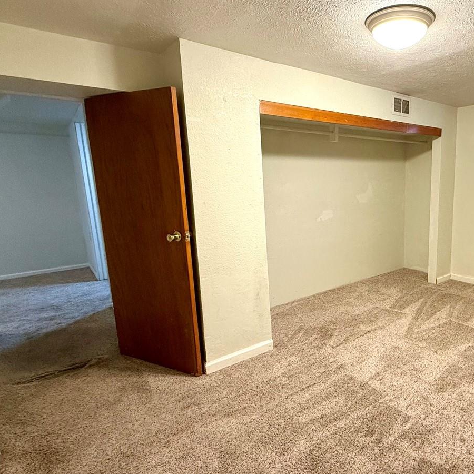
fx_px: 341
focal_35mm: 22
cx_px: 353
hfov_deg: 65.6
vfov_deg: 69.6
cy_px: 239
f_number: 2.2
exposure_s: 1/60
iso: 250
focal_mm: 2.22
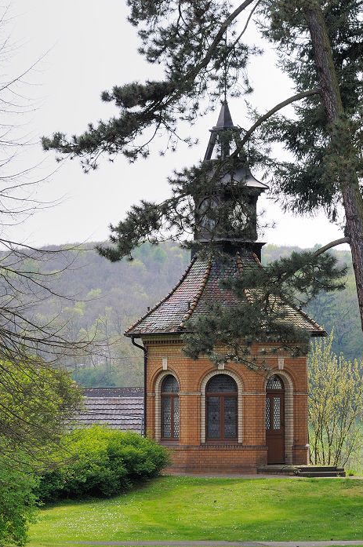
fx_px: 2738
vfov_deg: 11.4
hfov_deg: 7.6
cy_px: 306
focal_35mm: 181
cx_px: 200
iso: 200
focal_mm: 105
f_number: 8
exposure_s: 1/200
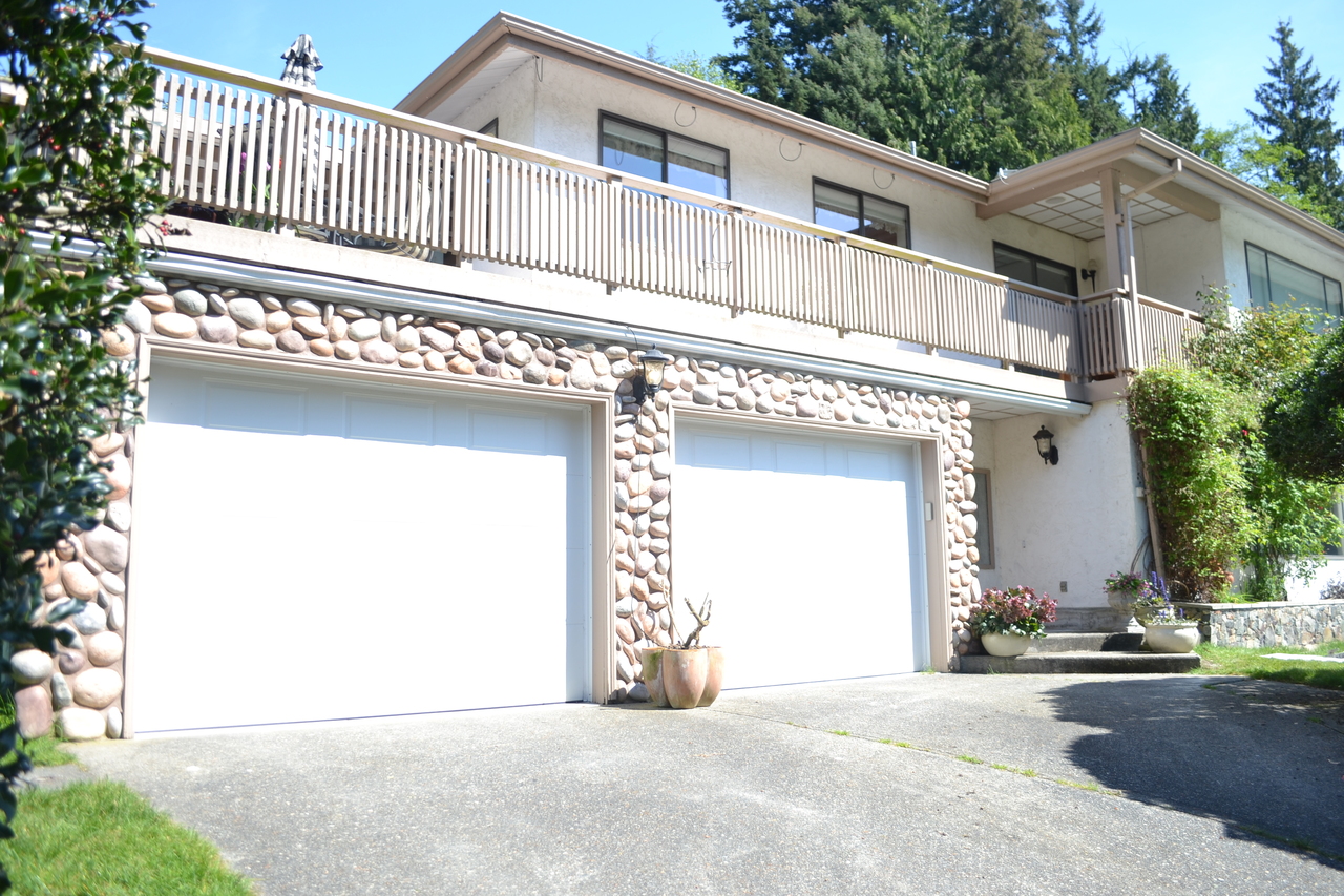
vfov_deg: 47.9
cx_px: 672
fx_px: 1008
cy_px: 448
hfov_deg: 67.4
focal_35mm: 27
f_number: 3.5
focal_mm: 18
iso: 100
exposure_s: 1/250
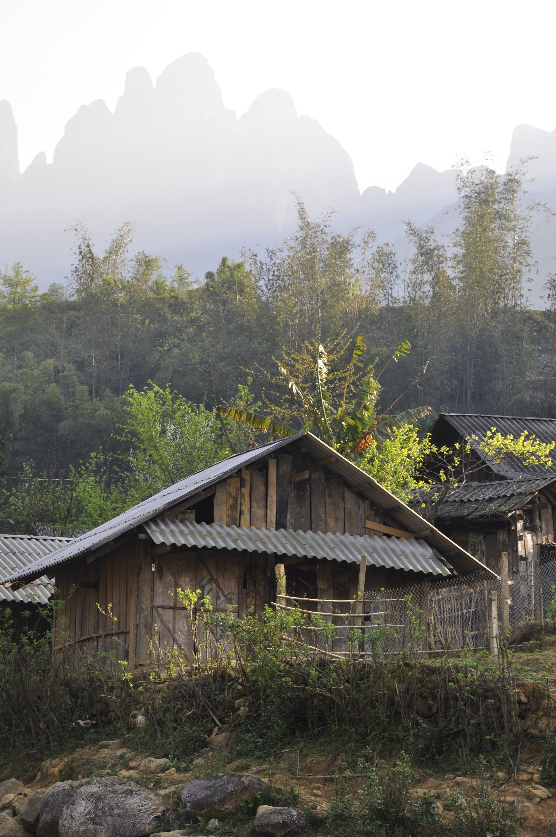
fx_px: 2439
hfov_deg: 13.0
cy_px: 418
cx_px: 278
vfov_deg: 19.5
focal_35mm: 105
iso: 200
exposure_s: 1/100
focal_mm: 70
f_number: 9
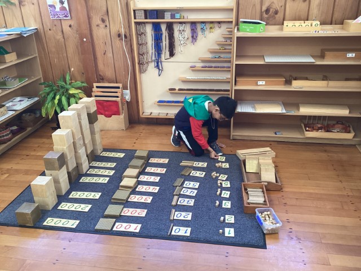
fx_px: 323
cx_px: 180
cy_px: 136
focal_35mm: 31
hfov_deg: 58.4
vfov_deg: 45.4
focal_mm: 3.3
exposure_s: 1/50
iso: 100
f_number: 2.4
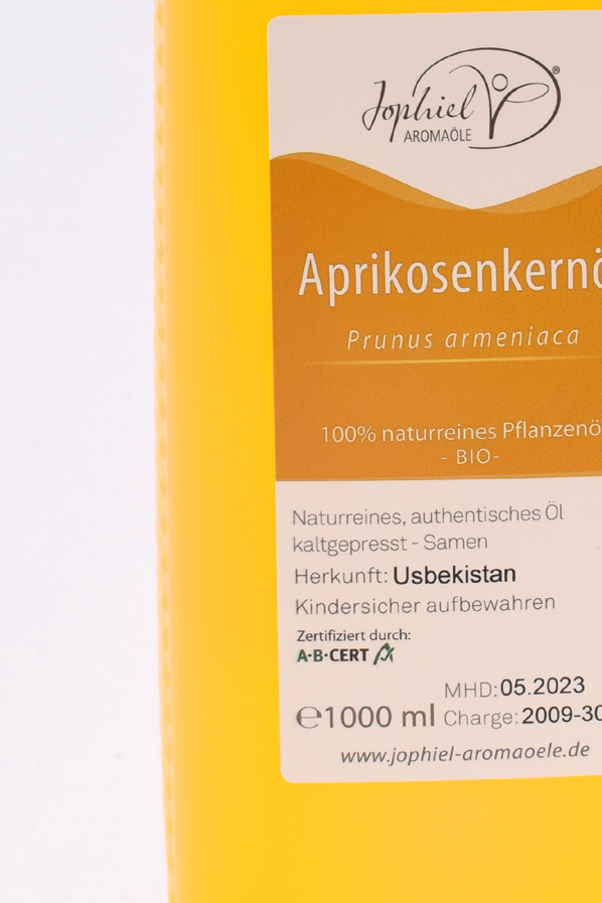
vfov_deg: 18.2
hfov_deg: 12.2
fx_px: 2809
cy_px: 363
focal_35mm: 112
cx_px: 448
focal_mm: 42
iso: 100
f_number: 9
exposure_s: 1/100
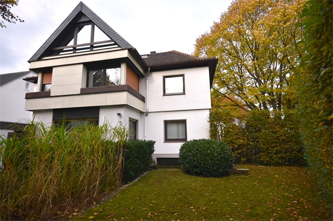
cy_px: 110
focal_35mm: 17
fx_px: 157
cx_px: 166
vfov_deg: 70.4
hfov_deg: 93.3
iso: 500
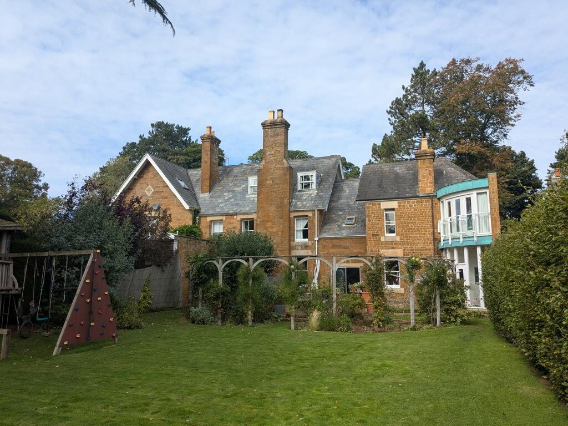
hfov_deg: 65.3
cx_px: 284
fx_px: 443
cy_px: 213
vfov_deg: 51.4
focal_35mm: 27
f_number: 1.73
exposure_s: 1/1949
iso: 59
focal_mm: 4.38
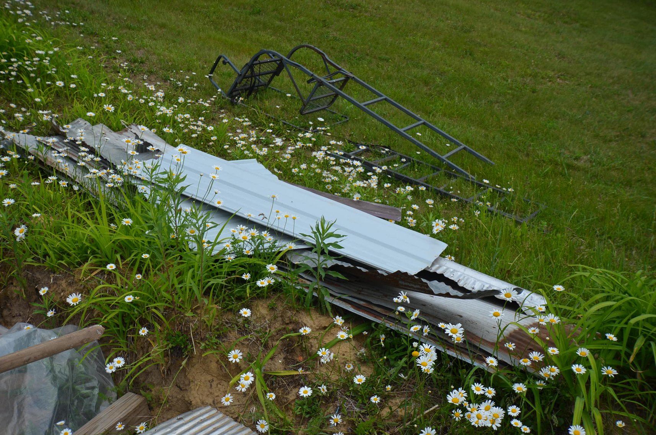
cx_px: 328
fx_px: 655
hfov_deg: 53.2
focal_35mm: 36
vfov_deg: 36.7
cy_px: 218
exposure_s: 1/320
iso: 100
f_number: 9
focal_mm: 24
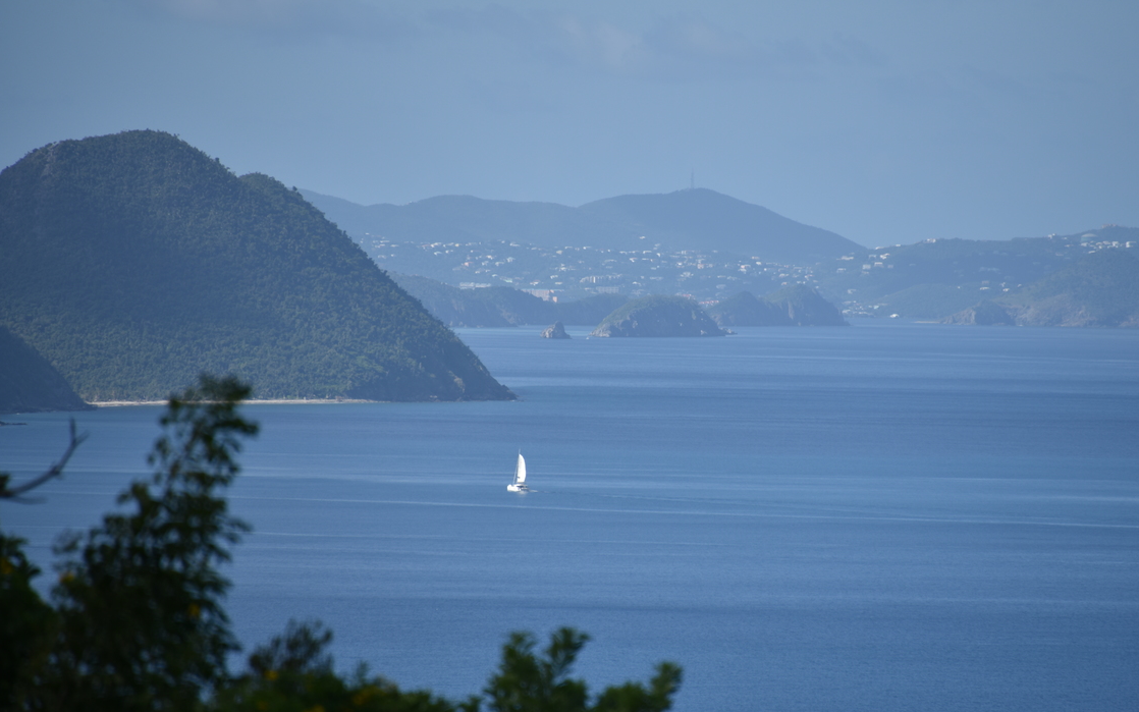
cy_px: 383
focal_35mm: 350
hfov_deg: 6.0
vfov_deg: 3.8
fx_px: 10866
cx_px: 650
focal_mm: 300
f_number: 6.3
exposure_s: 1/640
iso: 100
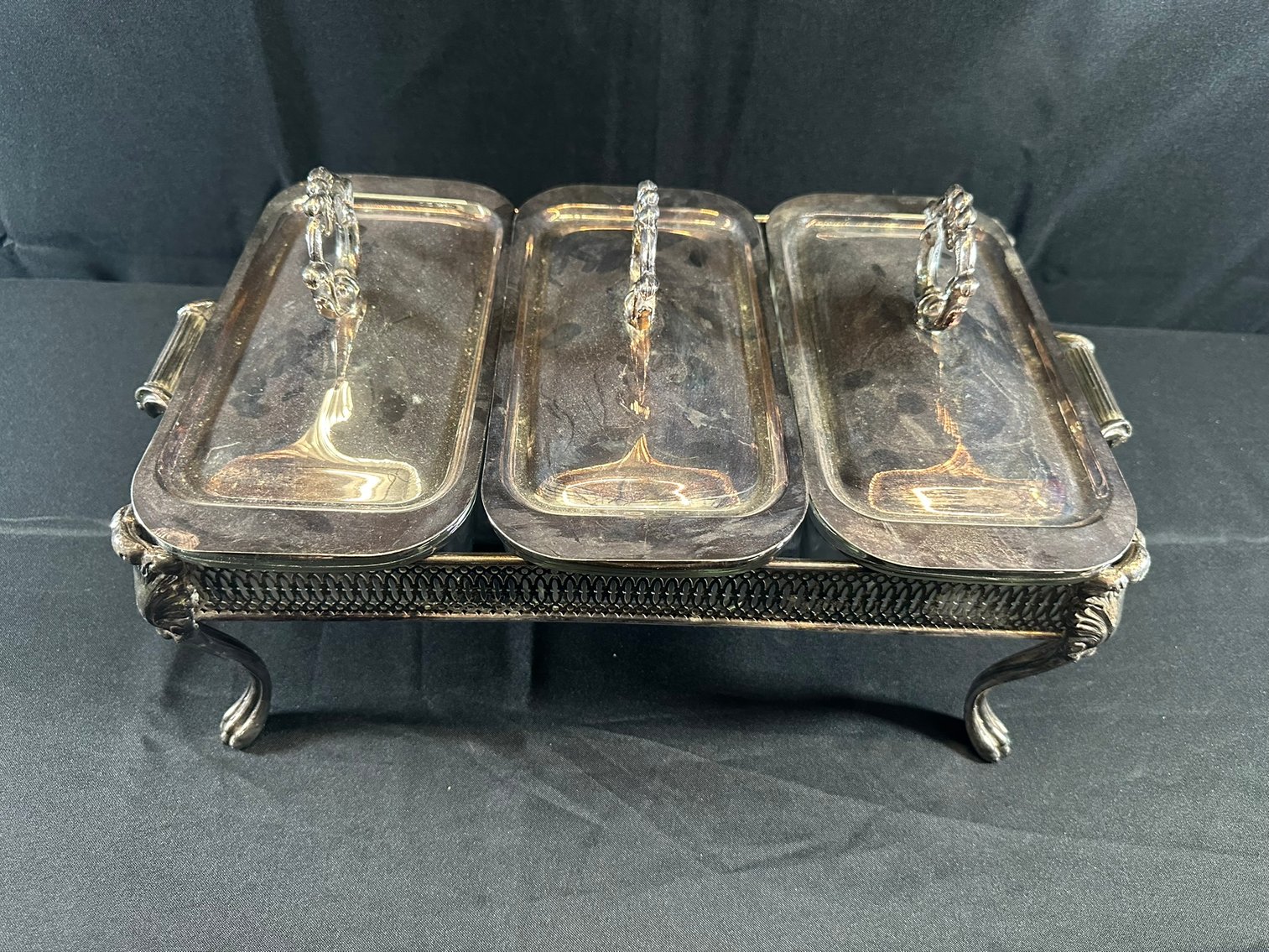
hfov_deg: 71.6
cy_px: 476
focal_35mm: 24
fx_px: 880
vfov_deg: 56.8
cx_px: 634
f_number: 1.78
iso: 500
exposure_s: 1/60
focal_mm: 6.86
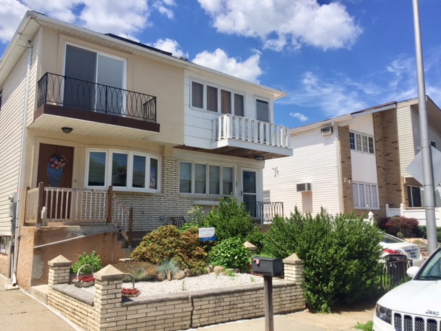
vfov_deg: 48.2
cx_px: 220
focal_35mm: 29
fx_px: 369
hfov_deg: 61.7
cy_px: 166
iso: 32
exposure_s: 1/3300
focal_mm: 4.15
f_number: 2.2
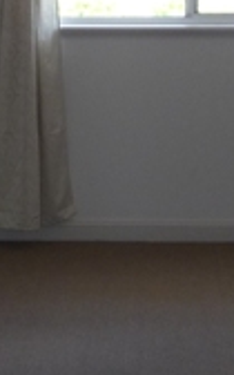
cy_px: -31
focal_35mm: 151
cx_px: 98
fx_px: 1541
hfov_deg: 8.7
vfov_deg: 13.6
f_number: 3.4
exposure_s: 1/50
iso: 100
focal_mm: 5
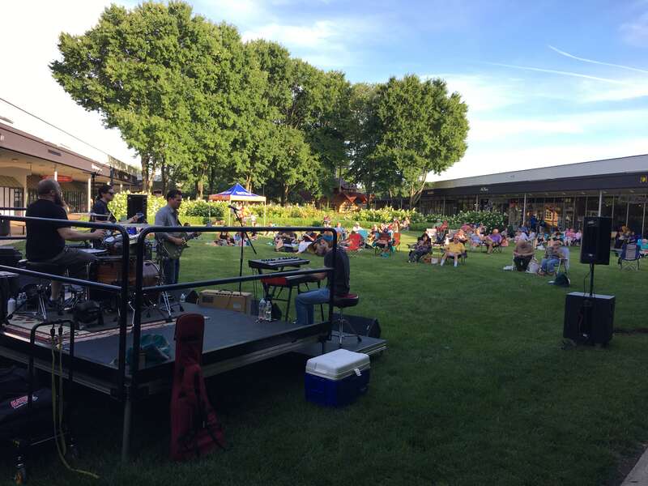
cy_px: 243
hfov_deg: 61.7
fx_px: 543
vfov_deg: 48.2
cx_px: 324
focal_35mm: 29
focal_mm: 4.15
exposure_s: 1/342
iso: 25
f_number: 2.2
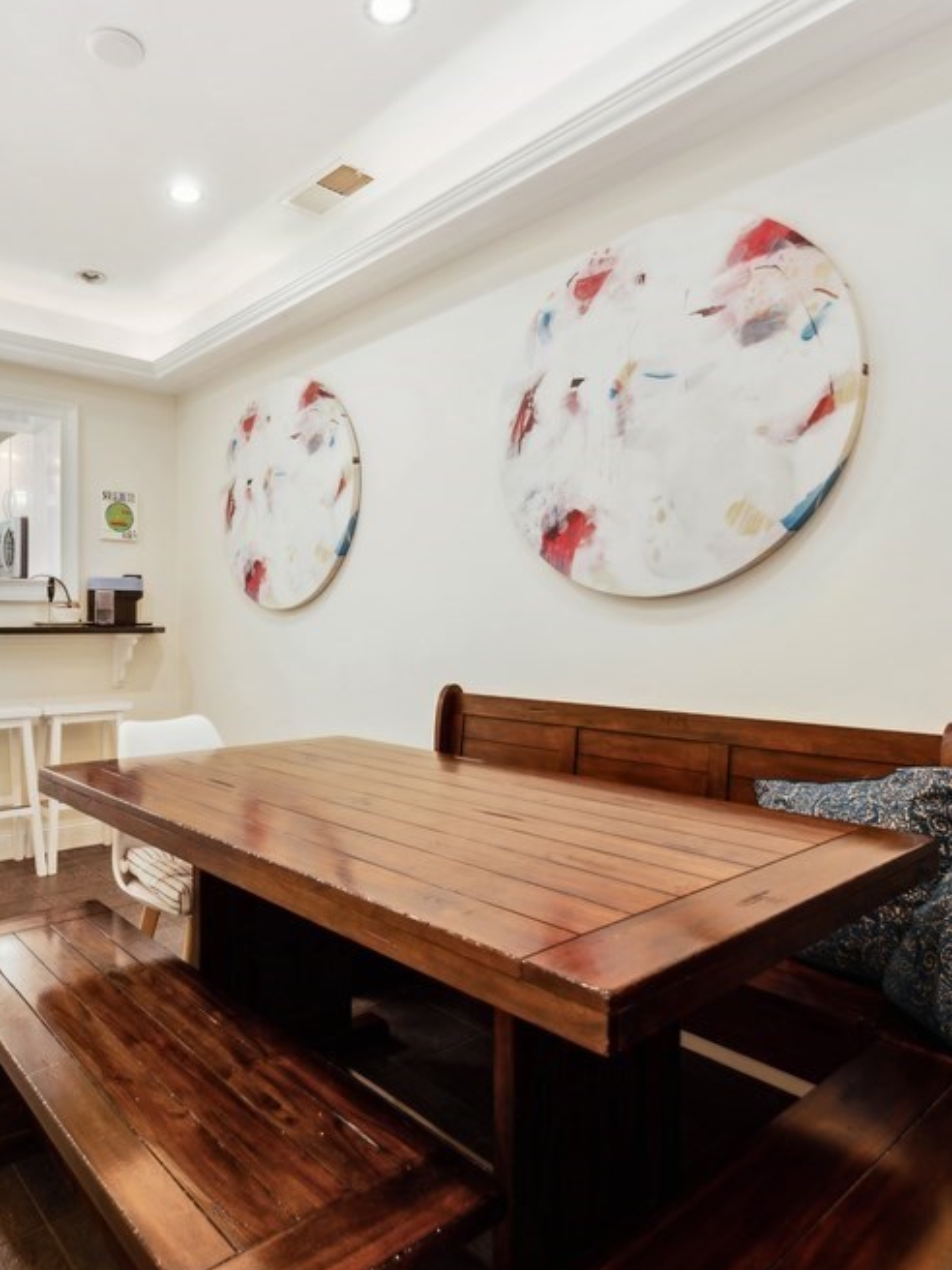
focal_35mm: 21
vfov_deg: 79.0
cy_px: 642
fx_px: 770
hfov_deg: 61.3
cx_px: 290
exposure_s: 4
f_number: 8
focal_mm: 14
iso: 100
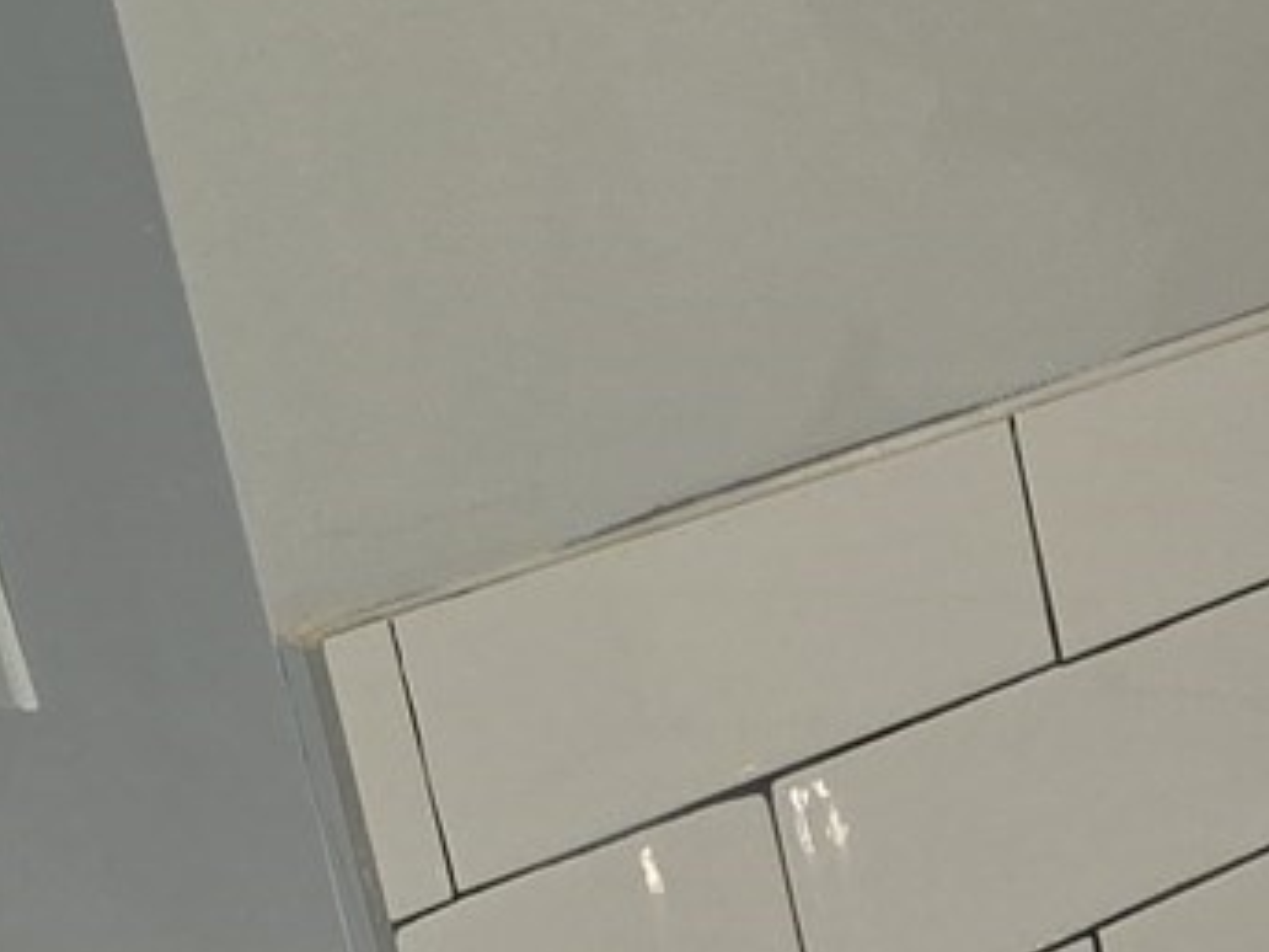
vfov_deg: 10.3
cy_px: 1572
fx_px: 5022
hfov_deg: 13.3
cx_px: 2099
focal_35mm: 137
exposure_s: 1/40
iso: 100
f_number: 1.7
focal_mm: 6.3
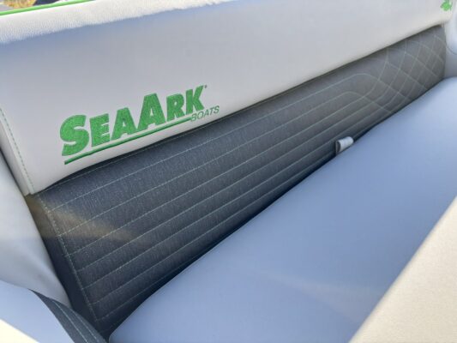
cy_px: 172
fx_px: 343
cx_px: 228
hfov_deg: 67.3
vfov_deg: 53.1
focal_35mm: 26
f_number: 1.6
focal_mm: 5.96
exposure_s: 1/505
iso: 50
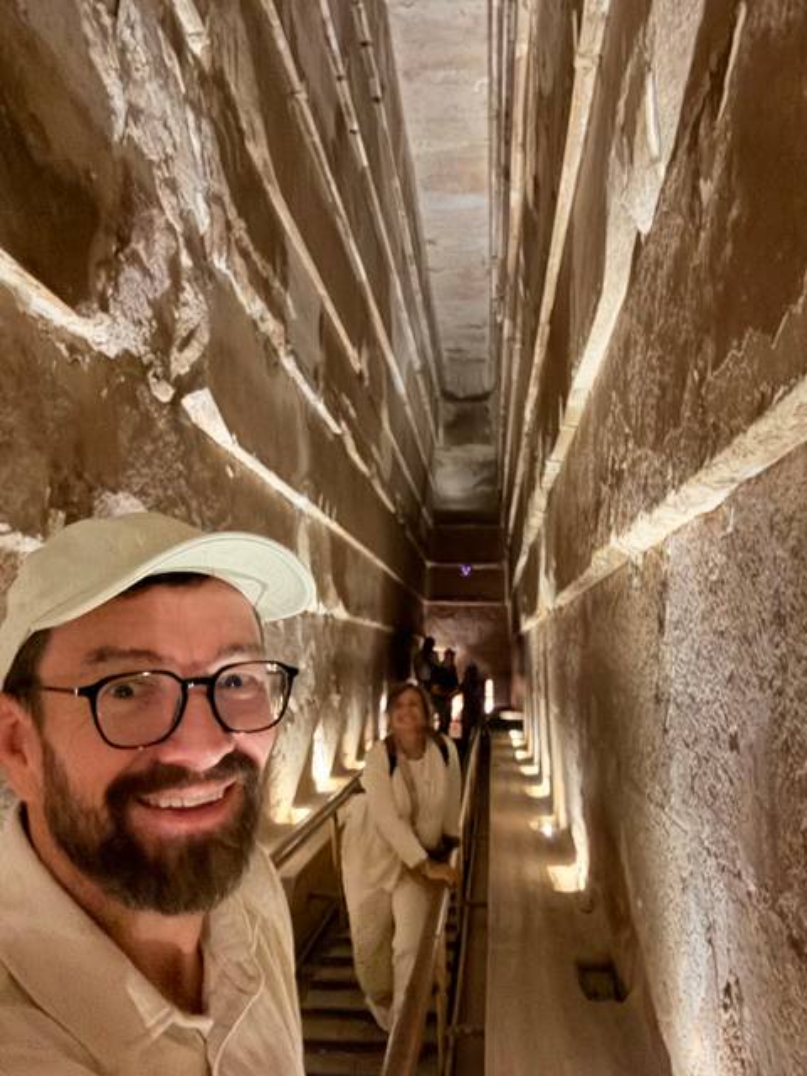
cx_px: 404
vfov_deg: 60.0
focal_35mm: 30
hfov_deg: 46.8
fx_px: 933
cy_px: 538
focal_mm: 2.69
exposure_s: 1/17
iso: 1600
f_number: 1.9
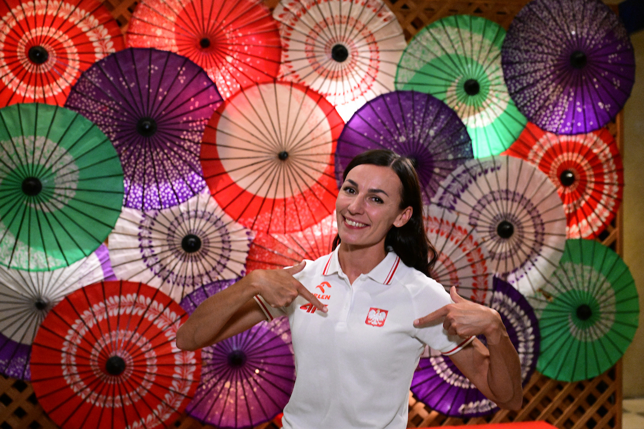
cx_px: 322
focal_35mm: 40
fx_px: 715
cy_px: 214
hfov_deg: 48.5
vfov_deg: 33.4
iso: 10000
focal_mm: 40
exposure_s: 1/400
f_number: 4.5
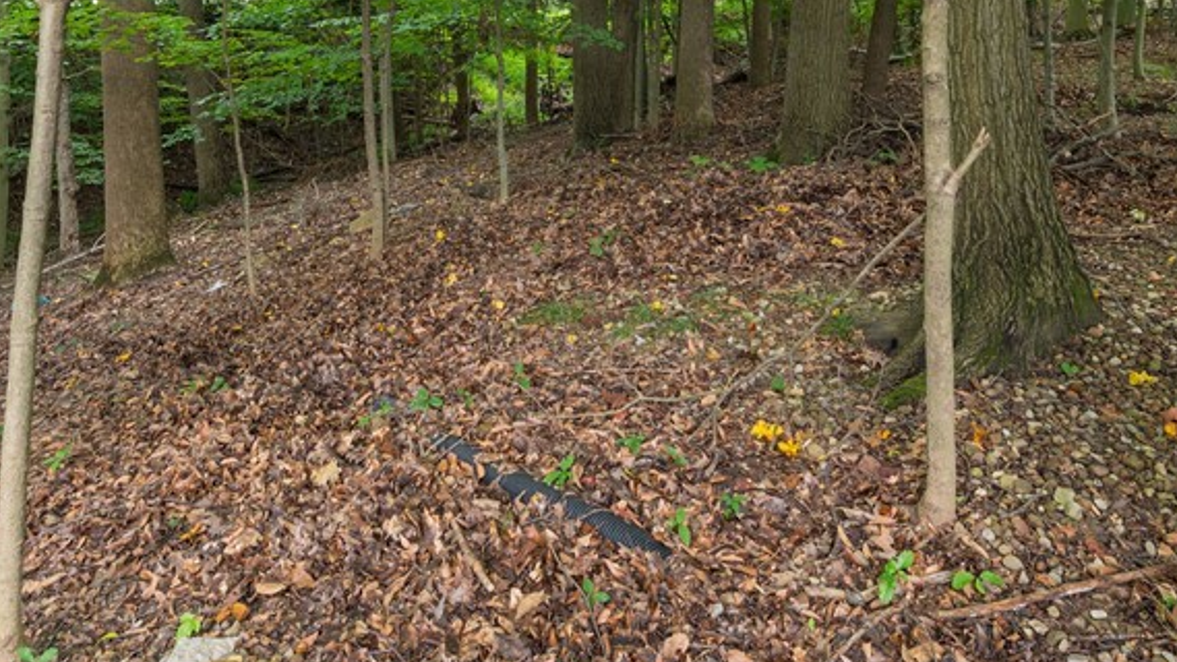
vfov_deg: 37.4
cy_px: 11
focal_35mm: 28
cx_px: 506
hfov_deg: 67.6
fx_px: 874
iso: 200
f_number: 9
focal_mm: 14
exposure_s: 1/4
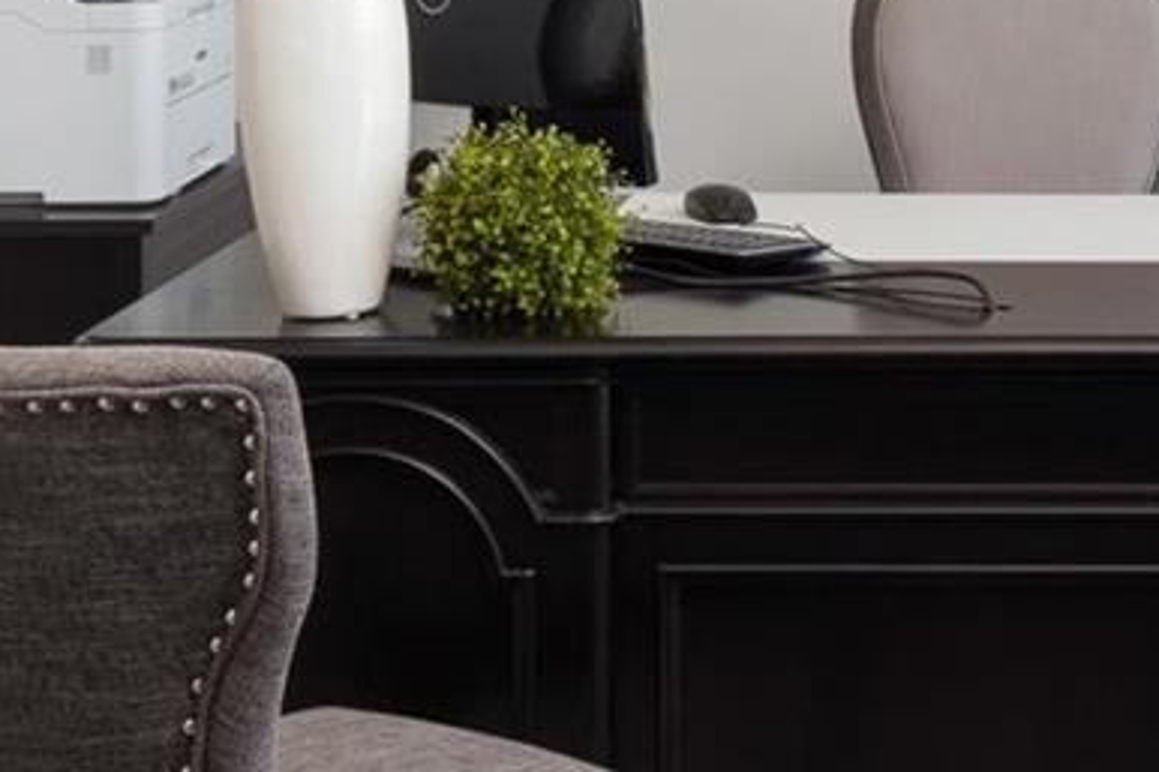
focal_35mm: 83
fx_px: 2671
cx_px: 1075
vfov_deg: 15.7
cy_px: -222
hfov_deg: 23.7
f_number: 10
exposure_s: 1/15
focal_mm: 10
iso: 400
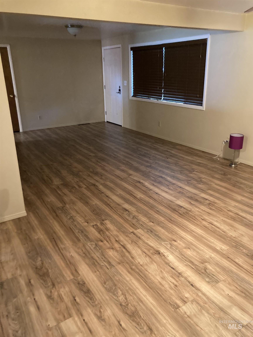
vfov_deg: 63.4
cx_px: 126
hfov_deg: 49.7
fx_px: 273
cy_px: 168
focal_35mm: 28
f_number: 1.8
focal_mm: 3.99
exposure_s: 1/30
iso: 640
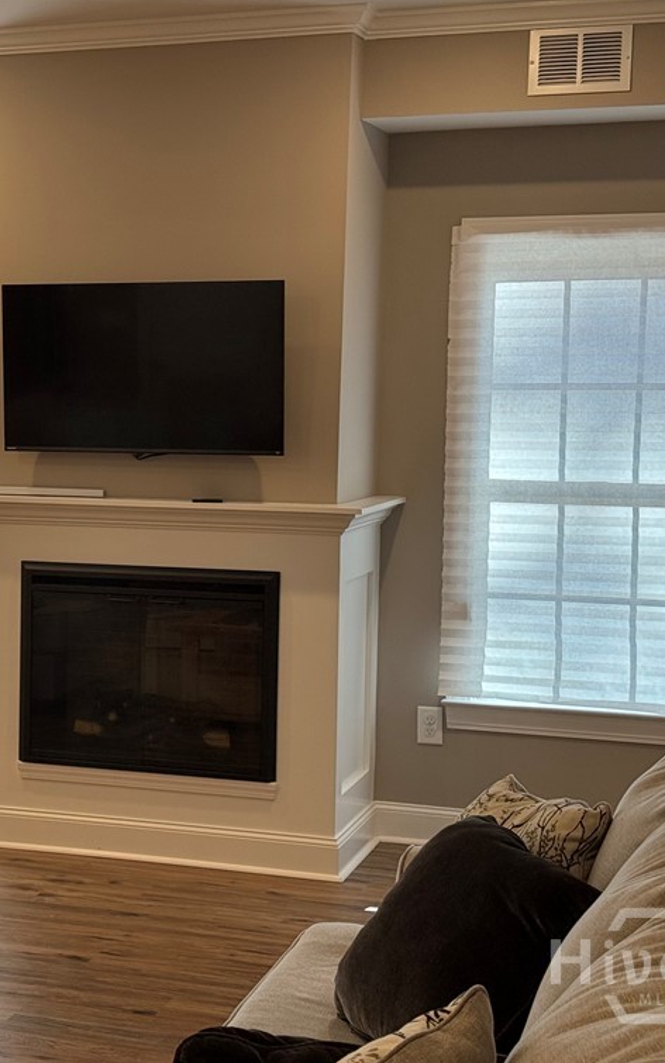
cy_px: 534
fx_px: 2000
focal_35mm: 69
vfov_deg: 29.8
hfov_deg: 18.5
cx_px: 23
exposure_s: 1/120
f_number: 1.78
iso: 64
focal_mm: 6.76
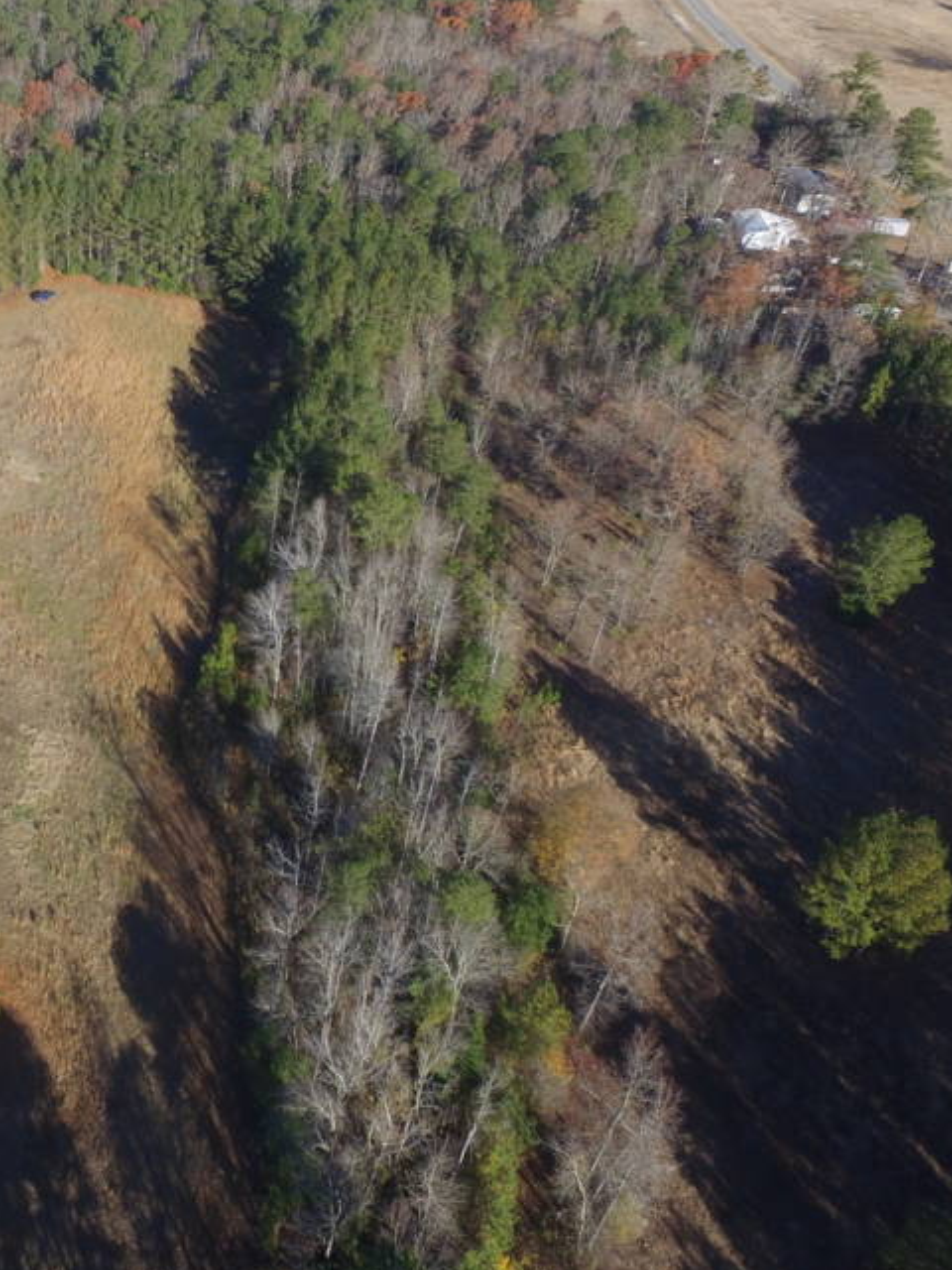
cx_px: 48
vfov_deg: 52.4
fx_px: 1283
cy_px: 528
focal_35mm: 35
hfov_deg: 37.3
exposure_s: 1/515
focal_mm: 3.61
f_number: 2.8
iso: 100
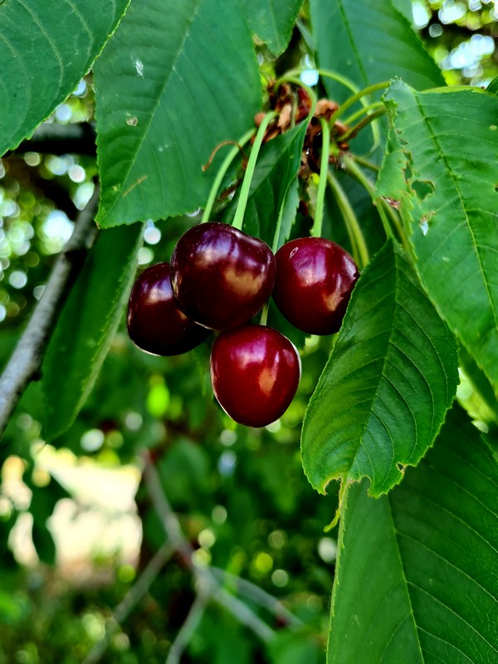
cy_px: 332
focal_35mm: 26
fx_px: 499
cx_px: 249
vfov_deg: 67.3
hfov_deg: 53.1
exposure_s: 1/102
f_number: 1.8
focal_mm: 5.4
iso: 50
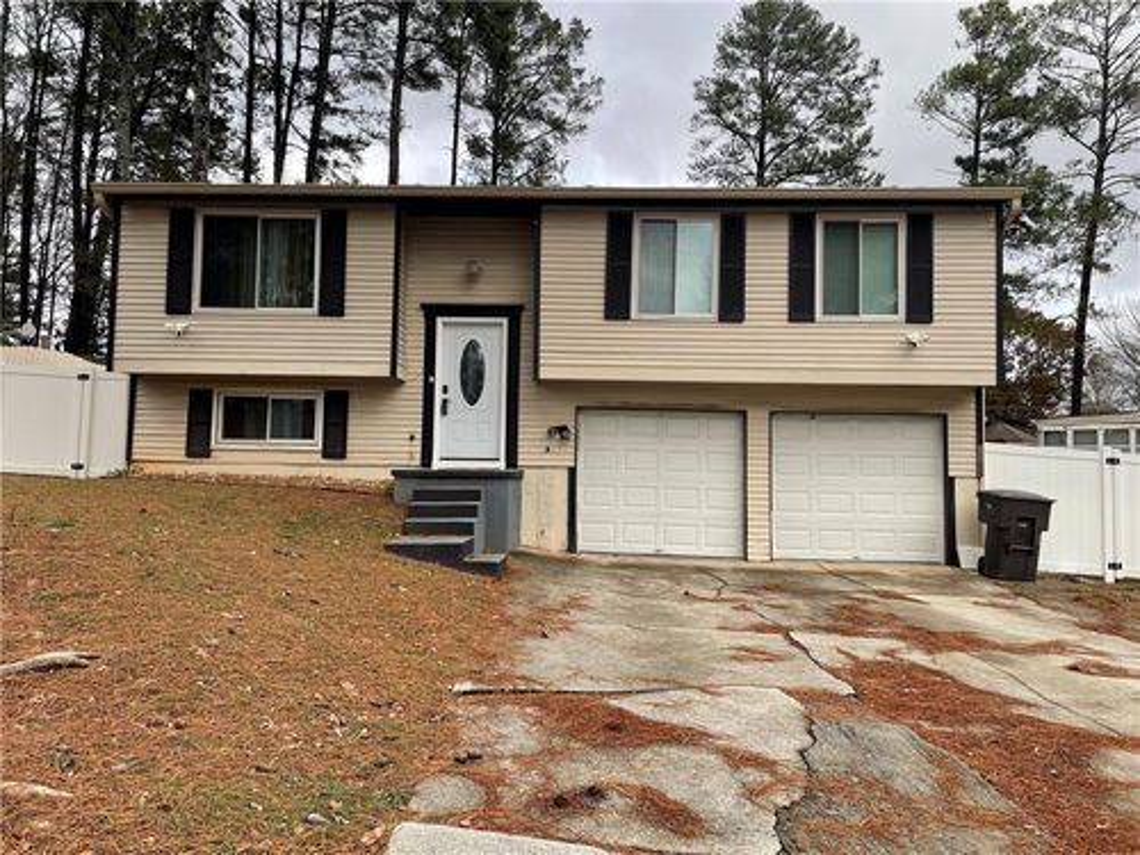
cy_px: 428
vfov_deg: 53.1
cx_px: 570
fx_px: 856
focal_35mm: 26
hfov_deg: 67.3
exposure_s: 1/415
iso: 32
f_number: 1.6
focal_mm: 4.2
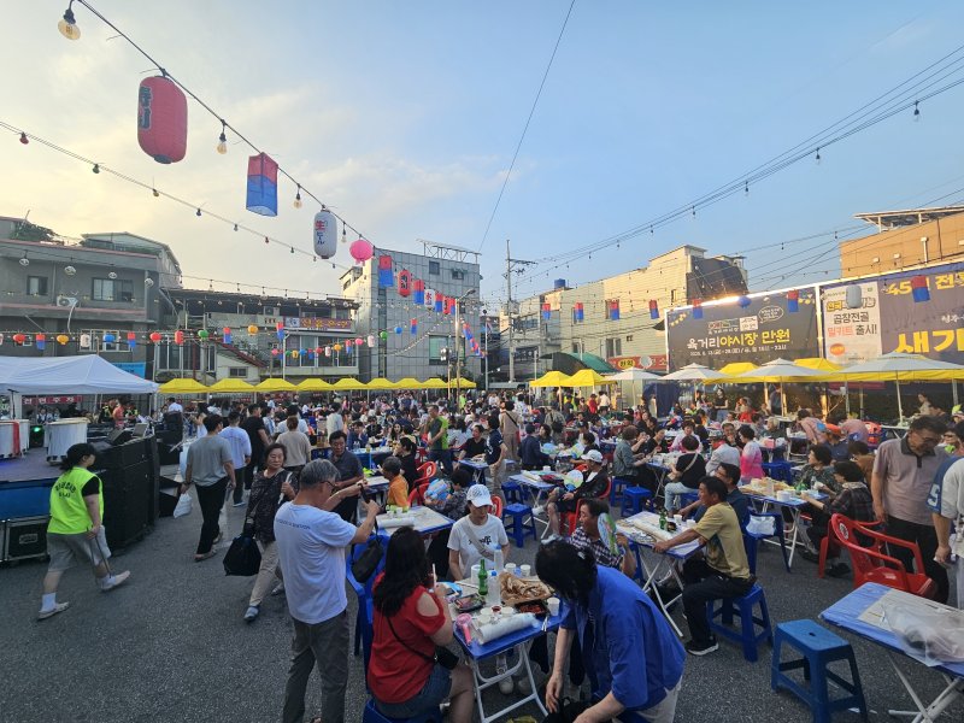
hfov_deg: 106.2
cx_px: 482
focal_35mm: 13
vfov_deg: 89.9
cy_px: 362
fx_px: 362
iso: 50
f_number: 2.2
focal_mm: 2.2
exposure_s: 1/406
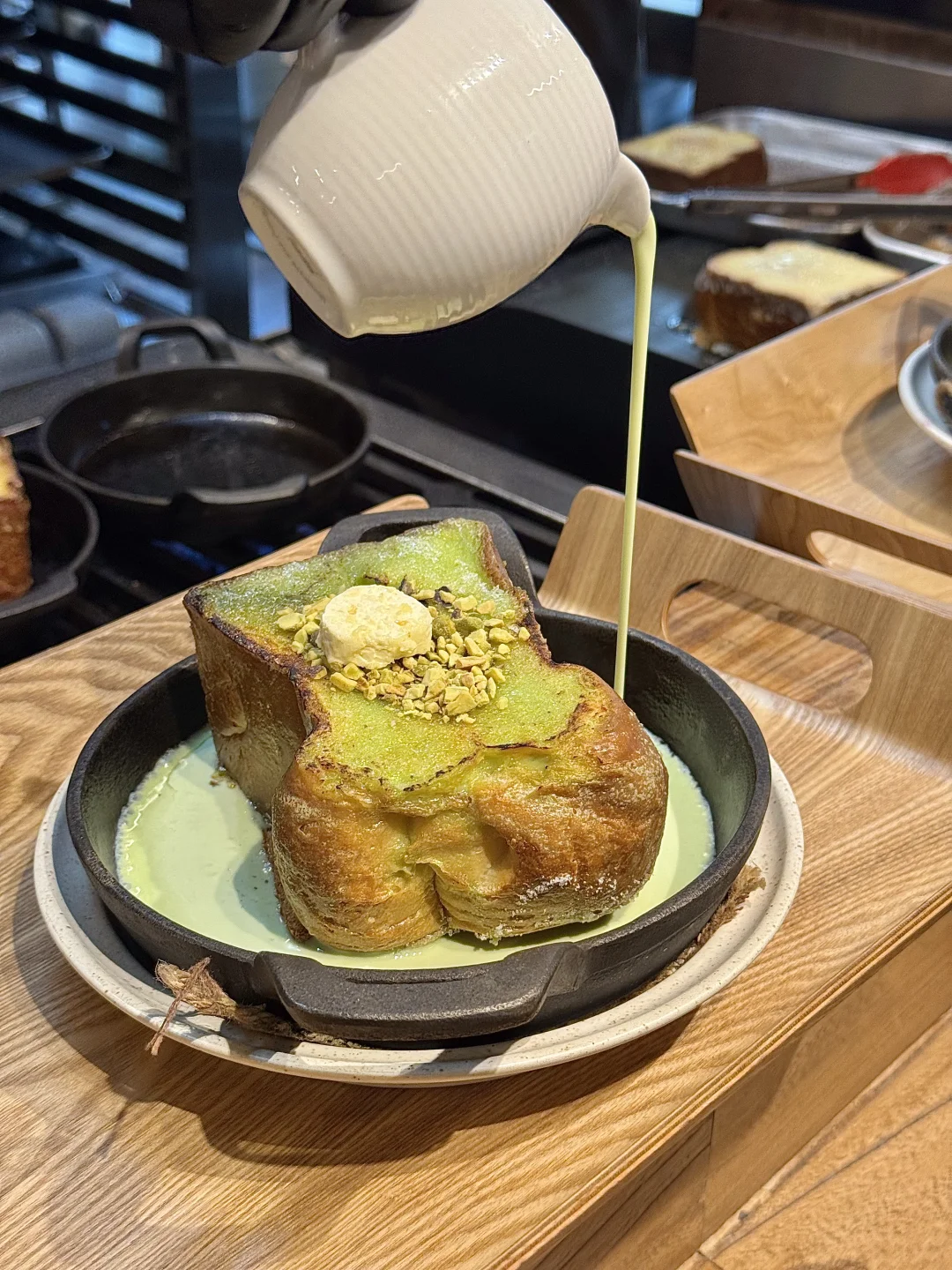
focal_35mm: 48
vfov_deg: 39.7
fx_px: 1760
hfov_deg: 30.3
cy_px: 635
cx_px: 476
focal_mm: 6.76
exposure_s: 1/60
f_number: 1.78
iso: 50
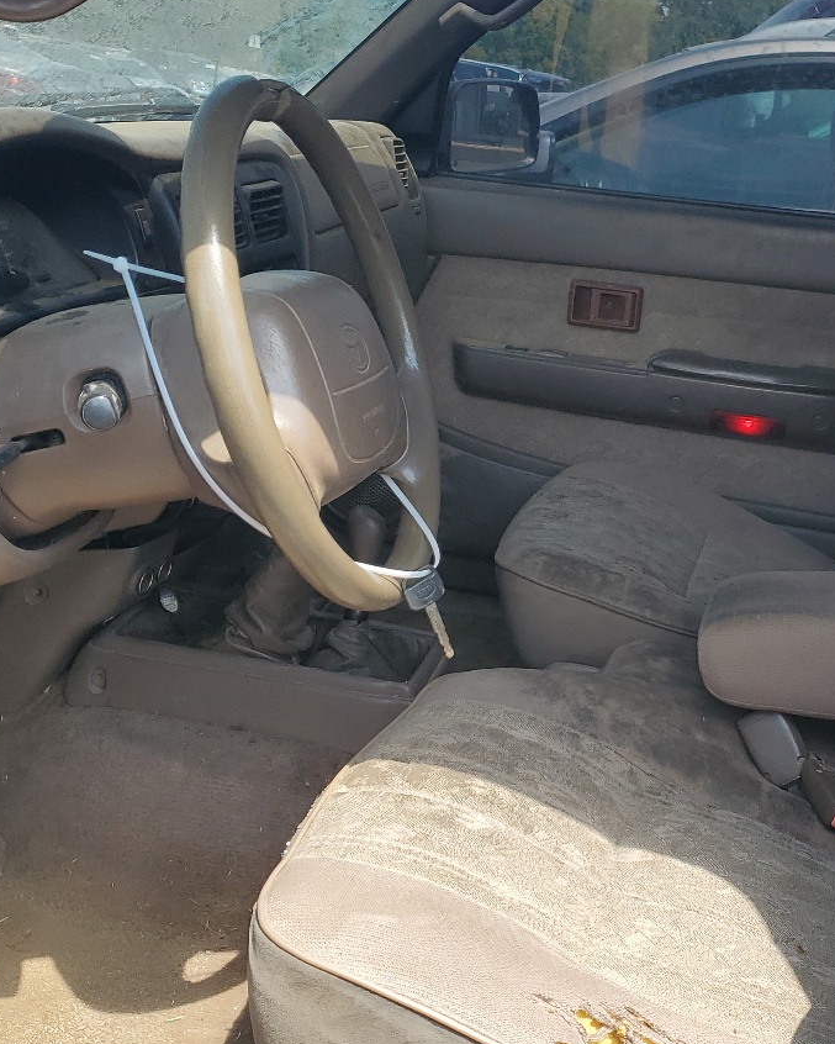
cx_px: 615
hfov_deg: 31.0
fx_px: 1482
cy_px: 555
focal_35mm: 48
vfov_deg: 38.8
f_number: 1.5
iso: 50
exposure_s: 1/769
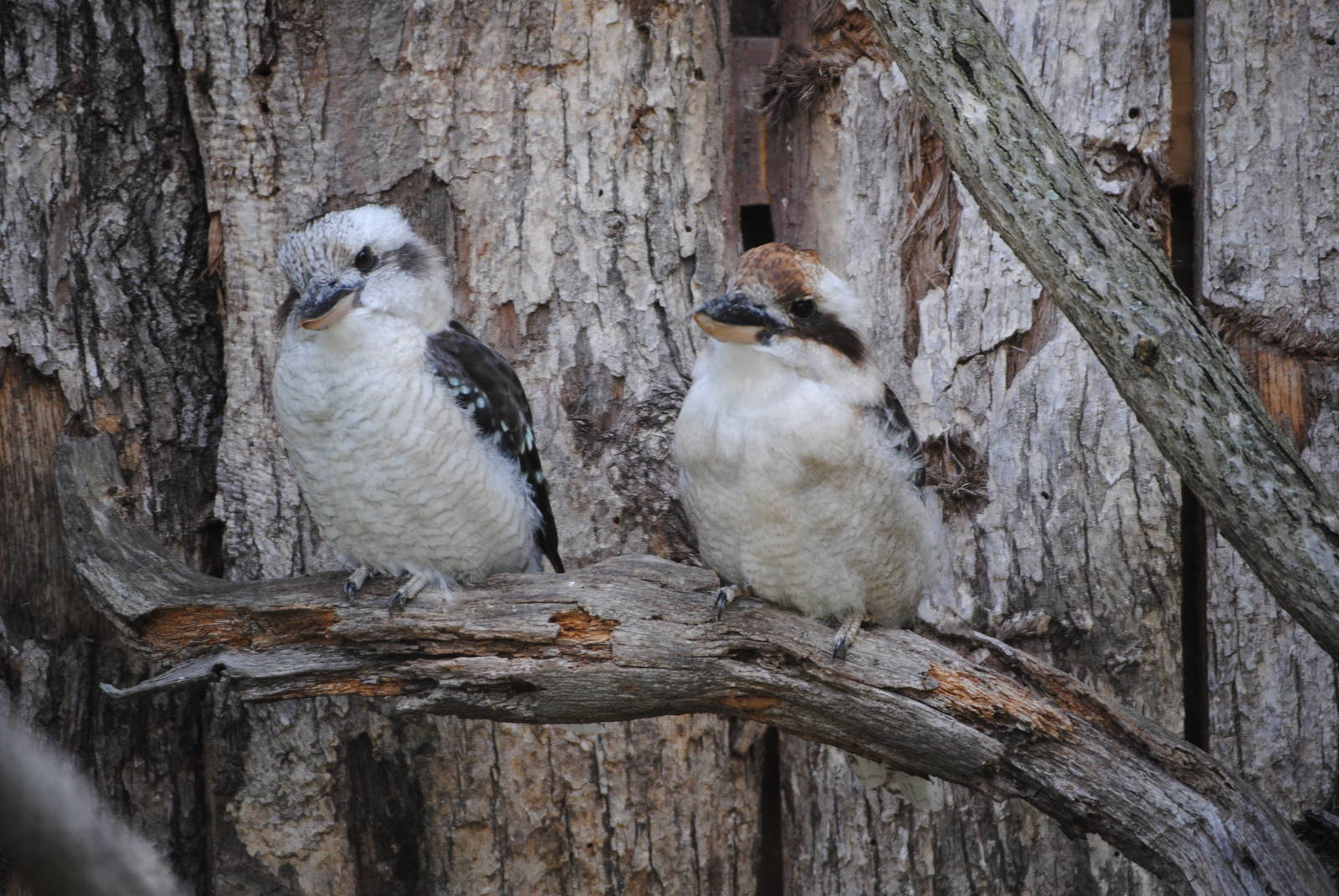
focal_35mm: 202
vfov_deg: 6.8
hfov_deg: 10.1
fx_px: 7541
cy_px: 448
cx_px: 670
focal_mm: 135
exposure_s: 1/125
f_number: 5
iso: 200
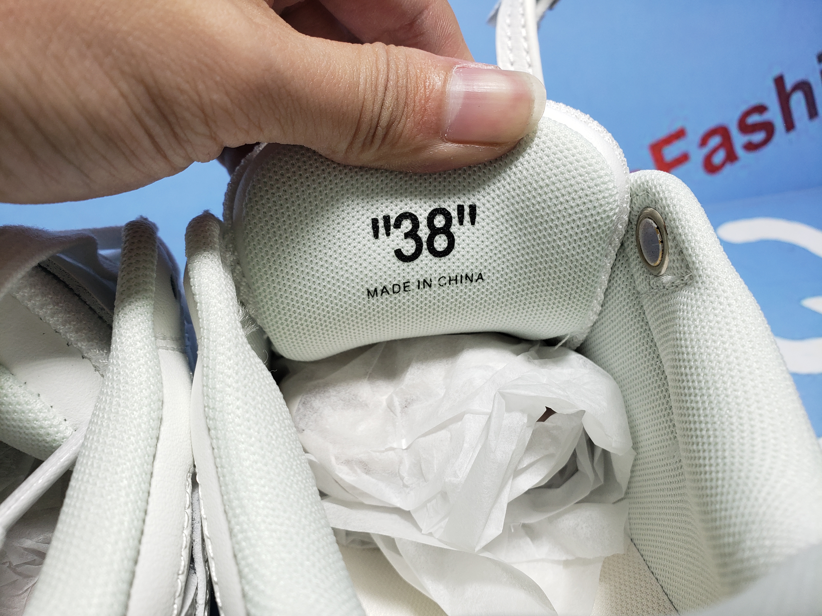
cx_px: 411
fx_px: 617
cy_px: 308
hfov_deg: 67.3
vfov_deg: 53.1
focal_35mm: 26
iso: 50
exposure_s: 1/188
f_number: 2.4
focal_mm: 4.3
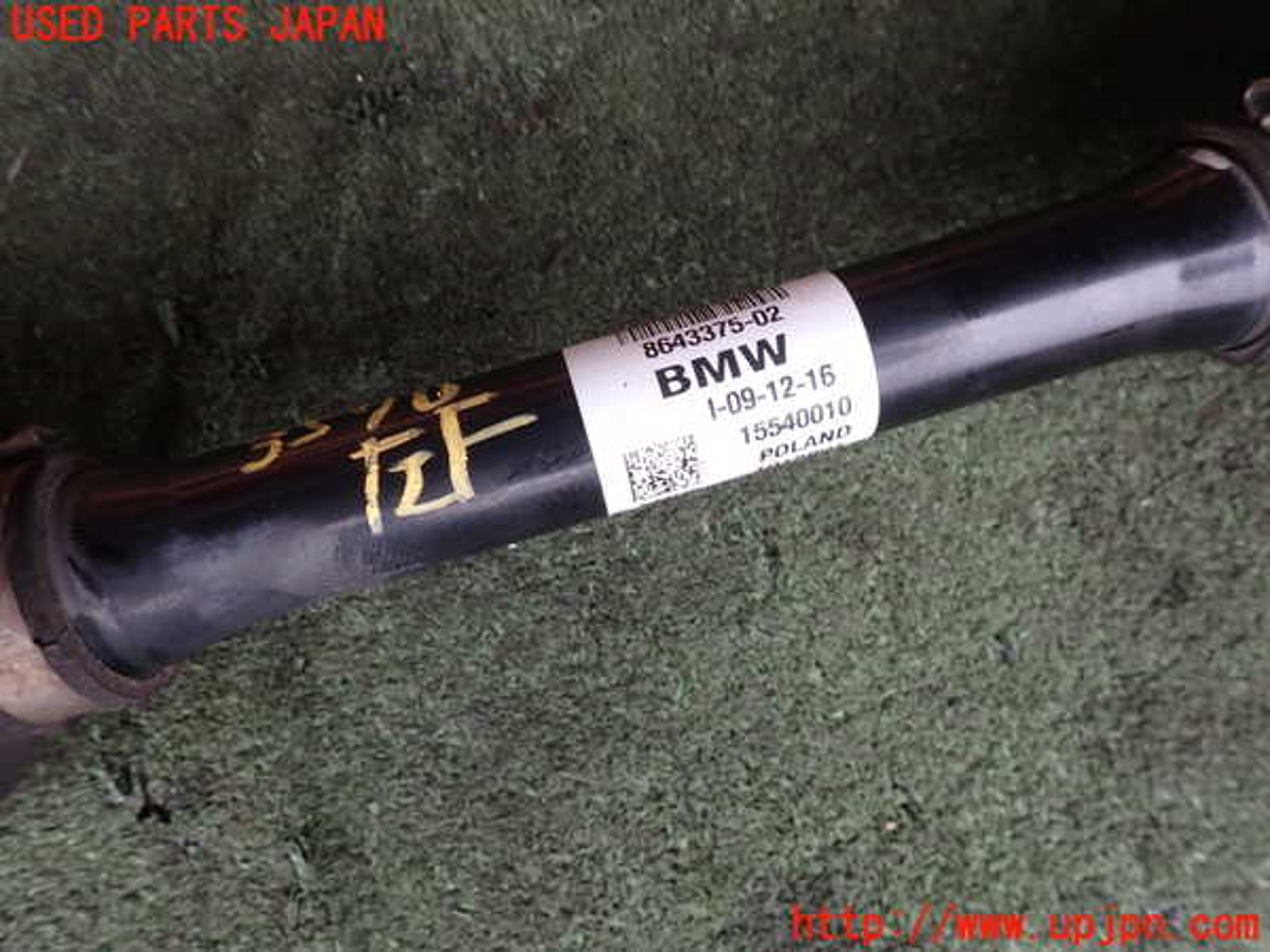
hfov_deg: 69.4
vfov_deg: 54.9
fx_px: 917
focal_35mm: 25
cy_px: 476
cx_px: 635
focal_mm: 4.5
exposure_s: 1/60
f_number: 2.8
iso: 100
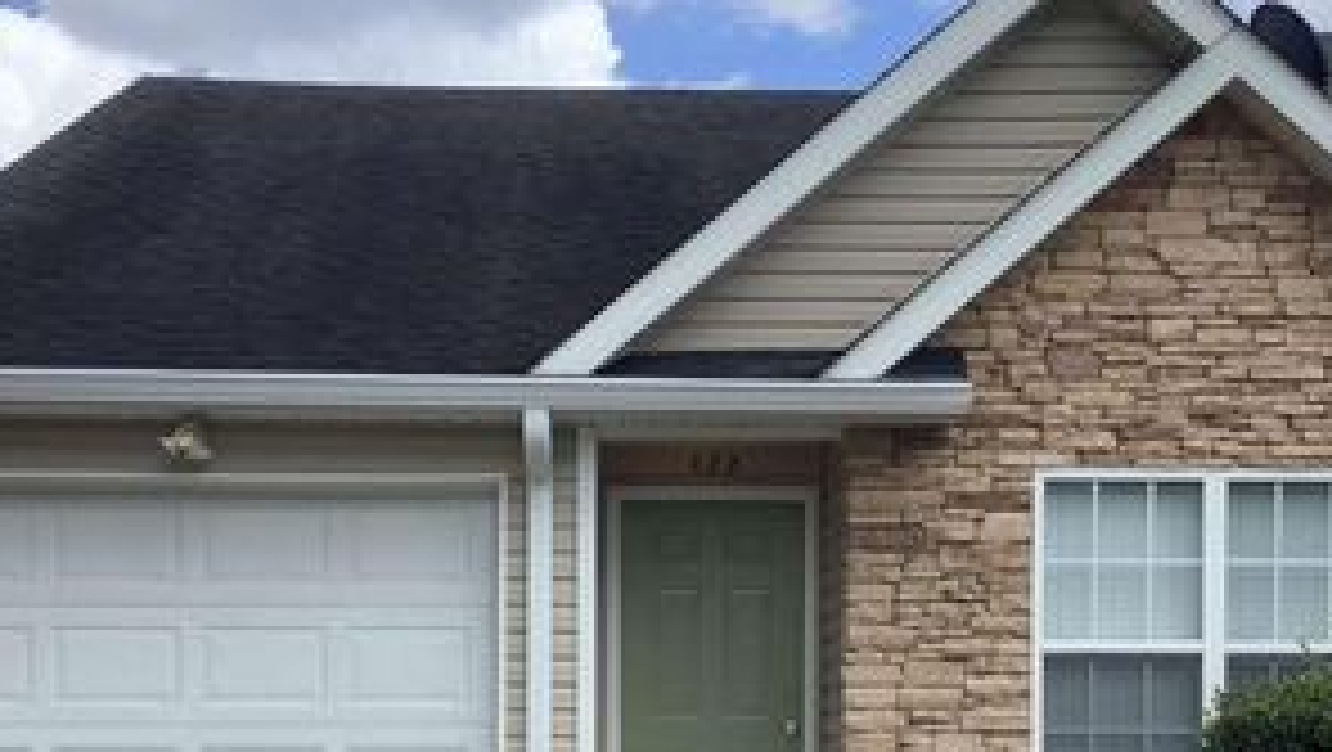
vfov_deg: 20.6
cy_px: 696
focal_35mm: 57
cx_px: 670
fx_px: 2015
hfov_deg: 36.6
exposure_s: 1/849
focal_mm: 3.3
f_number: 2.4
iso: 25
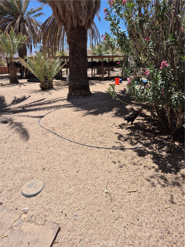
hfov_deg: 58.9
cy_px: 124
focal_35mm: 23
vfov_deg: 73.9
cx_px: 92
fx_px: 164
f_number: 1.8
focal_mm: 5.4
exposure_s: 1/2004
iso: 25
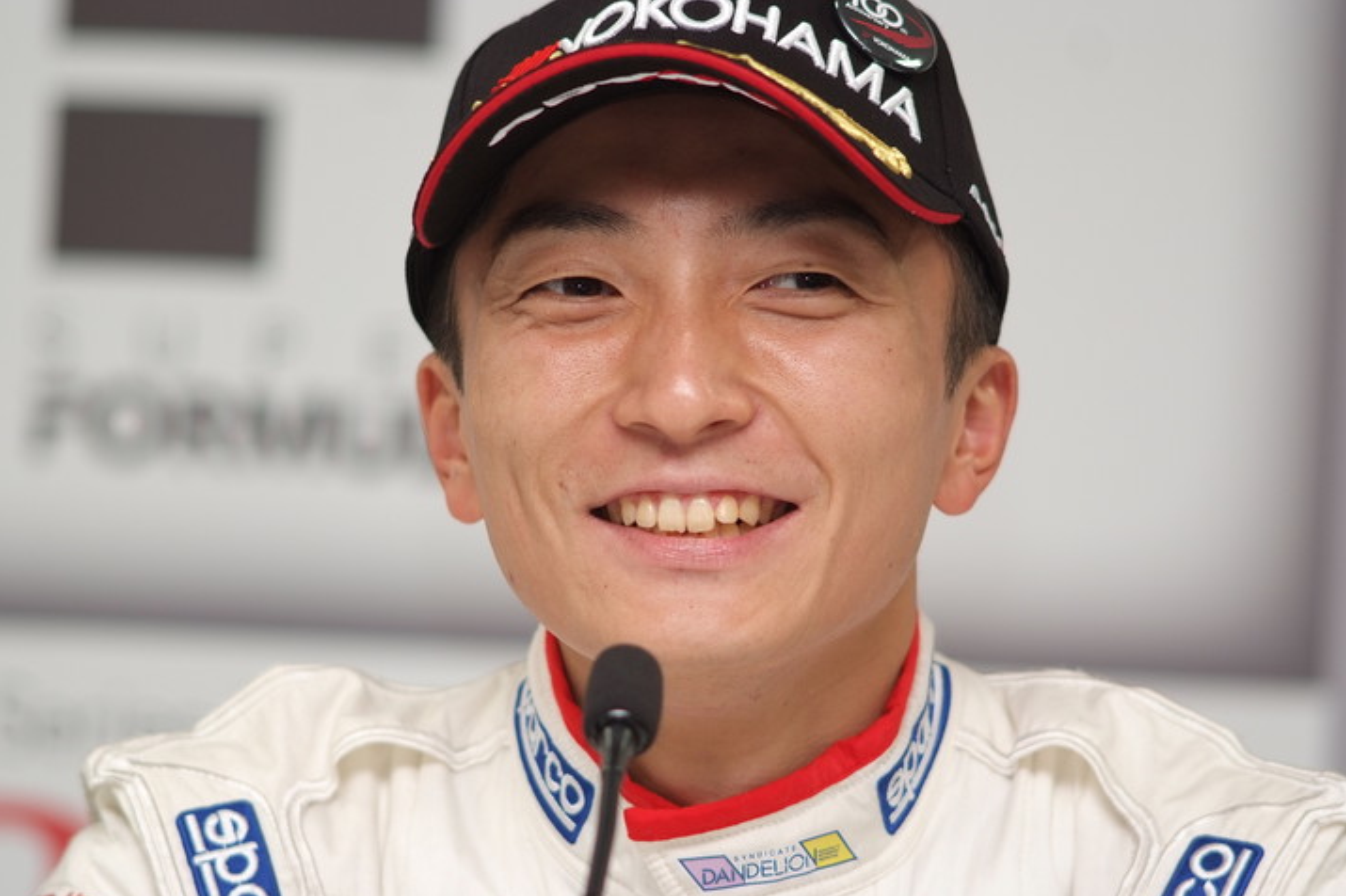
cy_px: 450
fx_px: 10165
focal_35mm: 272
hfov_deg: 7.6
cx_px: 672
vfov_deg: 5.0
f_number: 2.8
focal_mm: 180
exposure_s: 1/250
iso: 400
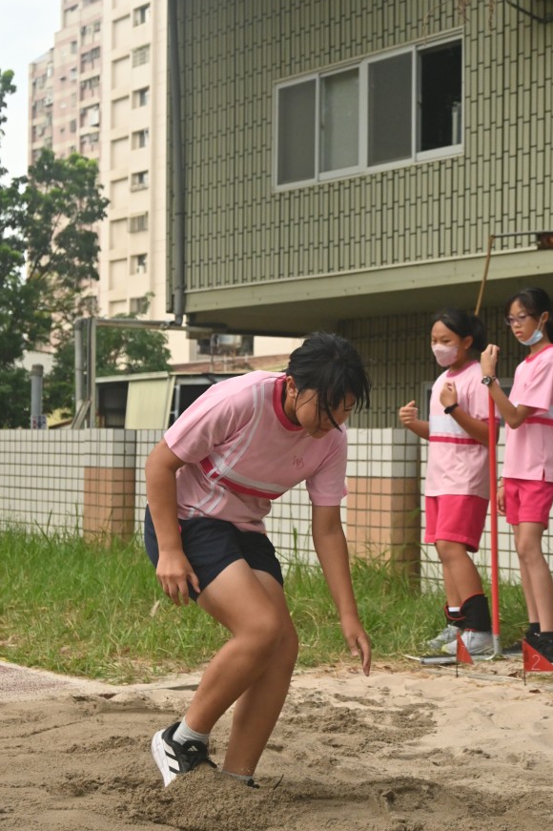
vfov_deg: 30.1
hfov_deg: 20.3
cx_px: 241
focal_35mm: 67
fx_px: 1545
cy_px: 430
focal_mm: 38
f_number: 5.6
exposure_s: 1/2500
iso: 1100
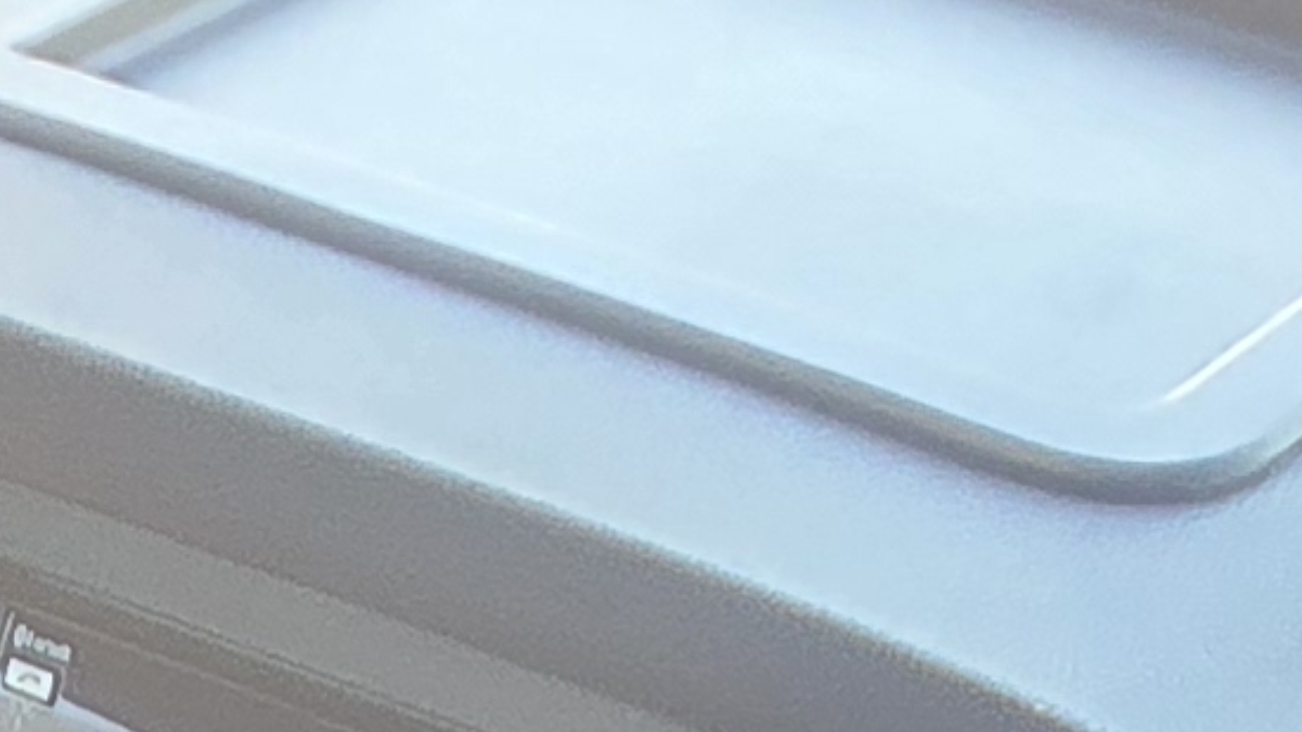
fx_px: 3555
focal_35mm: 103
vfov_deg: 8.3
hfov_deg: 20.1
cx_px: -28
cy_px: 2663
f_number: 2.2
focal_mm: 2.2
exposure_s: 1/100
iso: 320
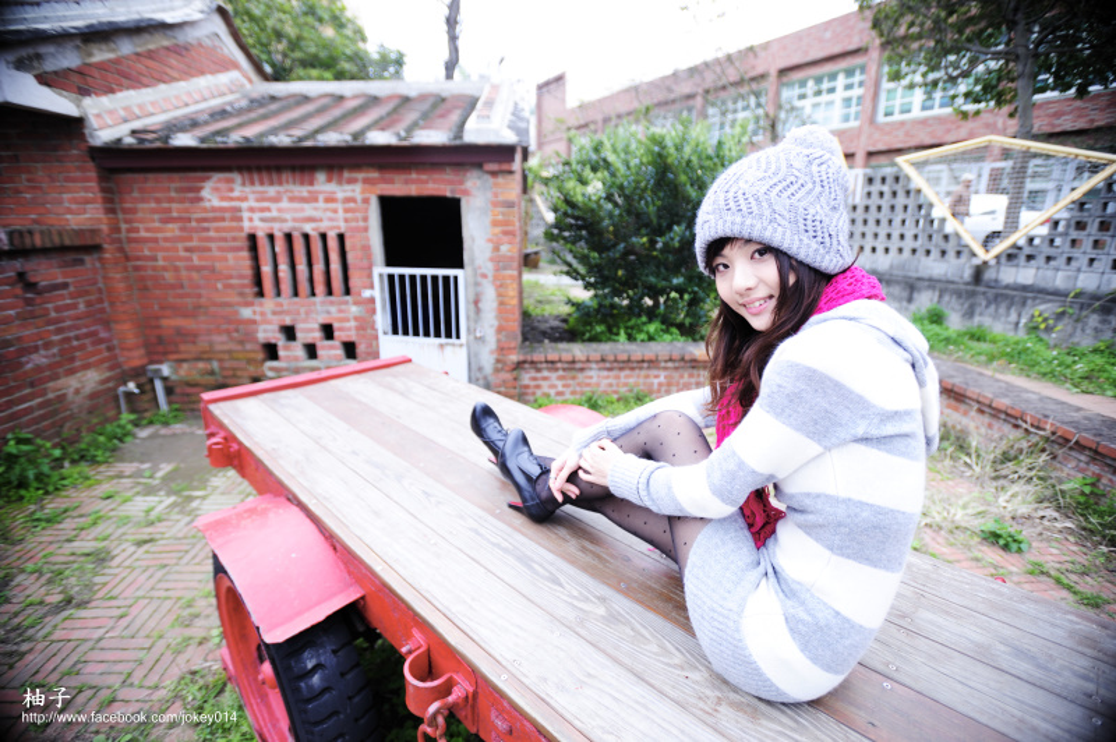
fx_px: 527
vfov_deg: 70.3
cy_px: 371
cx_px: 558
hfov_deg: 93.3
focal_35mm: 17
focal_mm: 17
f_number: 2.8
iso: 200
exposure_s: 1/200
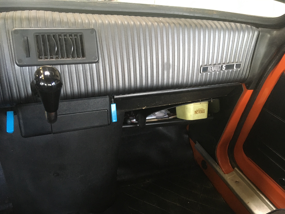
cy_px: 107
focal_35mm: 29
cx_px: 142
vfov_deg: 48.2
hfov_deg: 61.7
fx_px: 239
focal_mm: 4.15
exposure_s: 1/17
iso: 200
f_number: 2.2
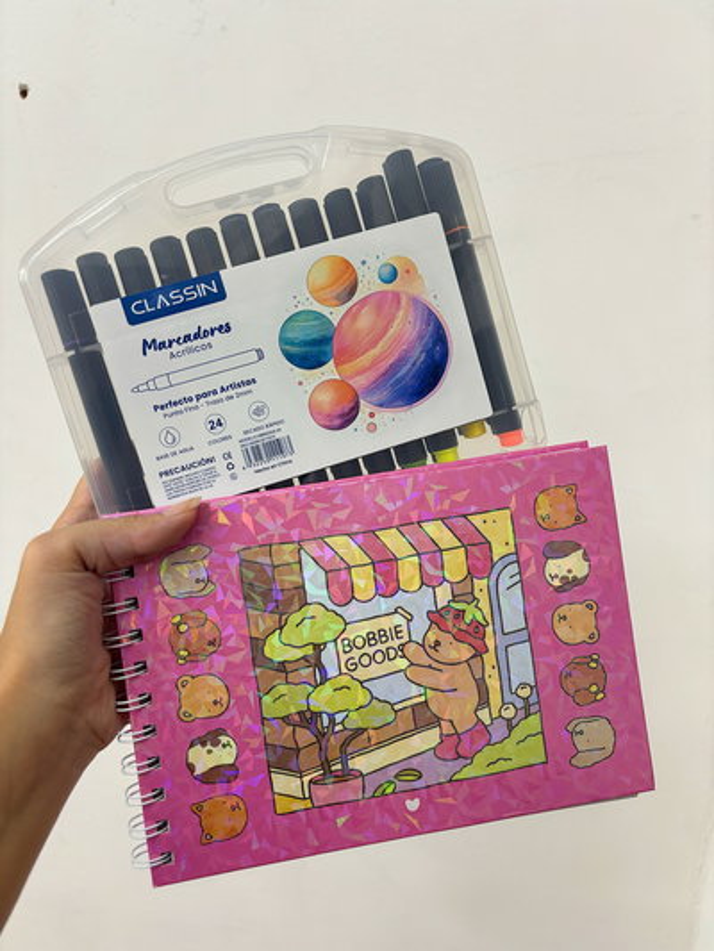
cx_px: 357
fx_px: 715
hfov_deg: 53.1
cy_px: 476
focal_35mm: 26
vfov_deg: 67.3
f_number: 1.6
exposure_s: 1/50
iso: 100
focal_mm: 5.96
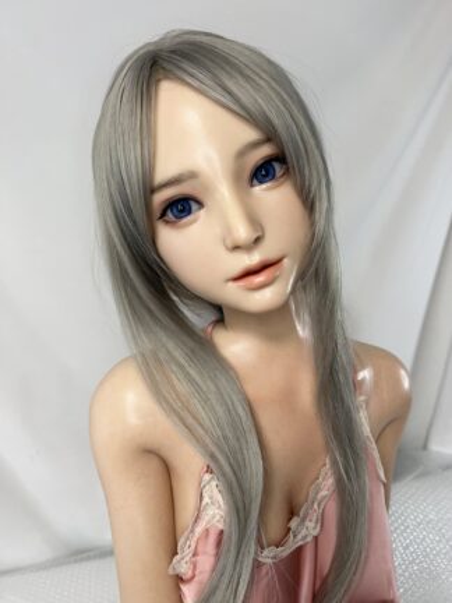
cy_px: 302
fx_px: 453
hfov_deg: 53.1
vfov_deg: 67.3
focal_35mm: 26
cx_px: 226
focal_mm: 5.7
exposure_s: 1/121
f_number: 1.5
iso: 125
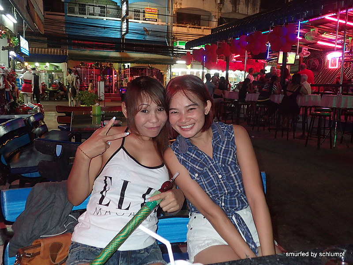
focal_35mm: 30
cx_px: 176
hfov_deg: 60.0
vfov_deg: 46.8
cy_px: 132
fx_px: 306
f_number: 2.3
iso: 400
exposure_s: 1/30
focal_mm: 5.5
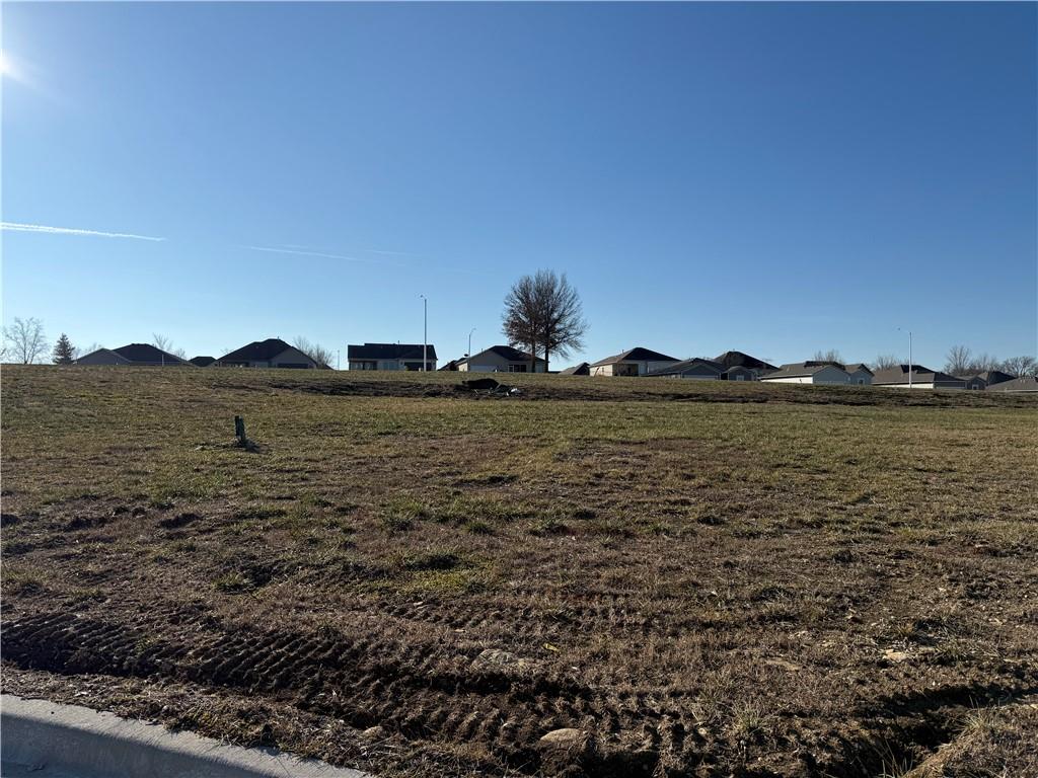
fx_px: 720
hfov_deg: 71.6
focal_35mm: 24
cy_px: 389
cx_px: 519
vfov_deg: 56.8
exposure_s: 1/9091
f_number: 1.78
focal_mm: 6.76
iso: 80
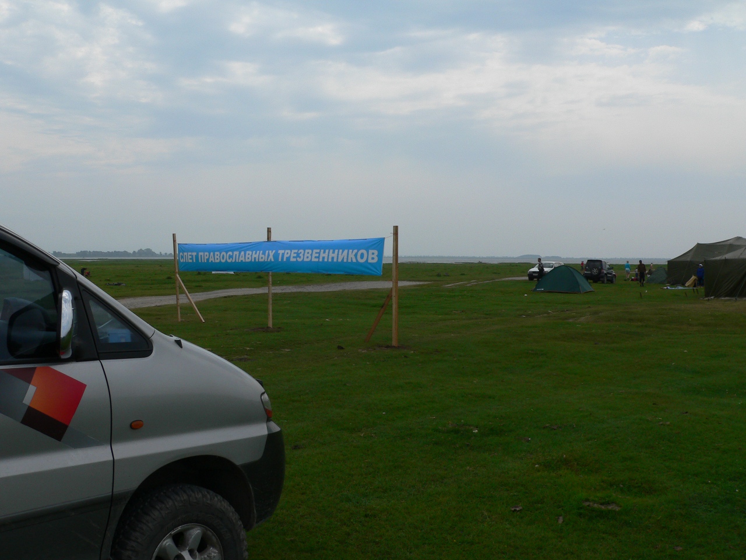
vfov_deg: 39.7
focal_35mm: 36
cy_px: 280
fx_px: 776
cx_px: 373
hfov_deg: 51.4
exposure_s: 1/500
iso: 80
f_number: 5.6
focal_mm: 6
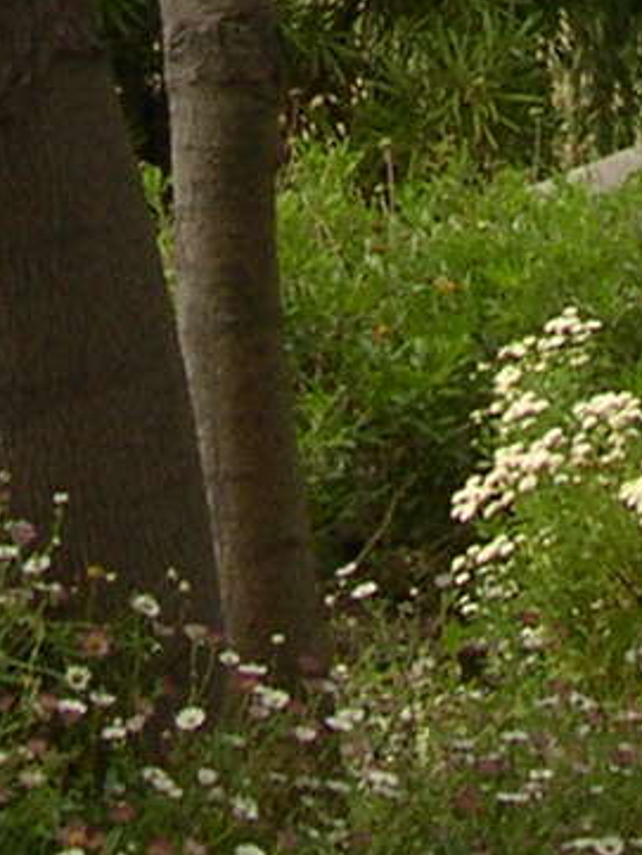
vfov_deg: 7.4
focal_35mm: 239
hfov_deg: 6.2
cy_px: -1561
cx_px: 268
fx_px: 5907
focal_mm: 8
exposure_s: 1/108
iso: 100
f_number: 7.6
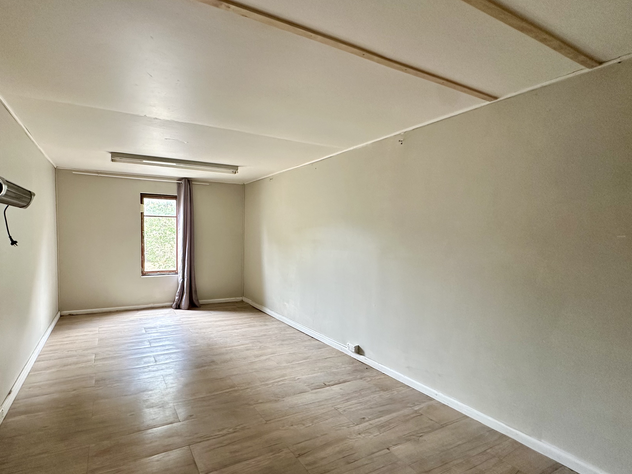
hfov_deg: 90.0
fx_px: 310
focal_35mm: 17
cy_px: 254
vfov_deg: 74.6
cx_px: 257
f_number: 2.2
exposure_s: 1/99
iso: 200
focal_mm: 2.22
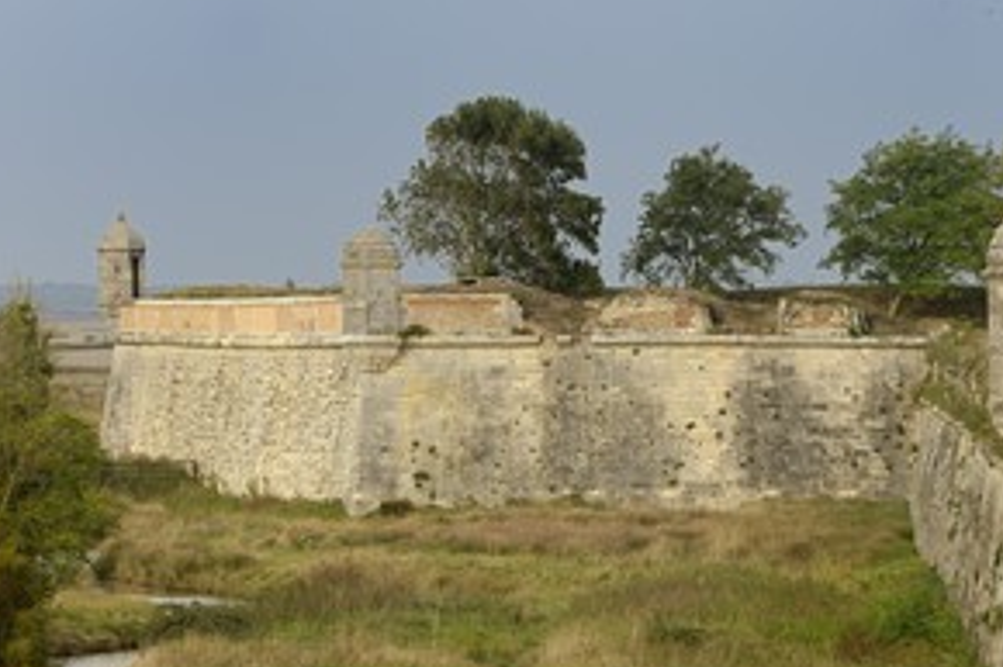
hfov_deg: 7.9
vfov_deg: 5.3
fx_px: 7267
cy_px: 373
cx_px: 693
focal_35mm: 261
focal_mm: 120
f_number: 6
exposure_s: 1/160
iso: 100
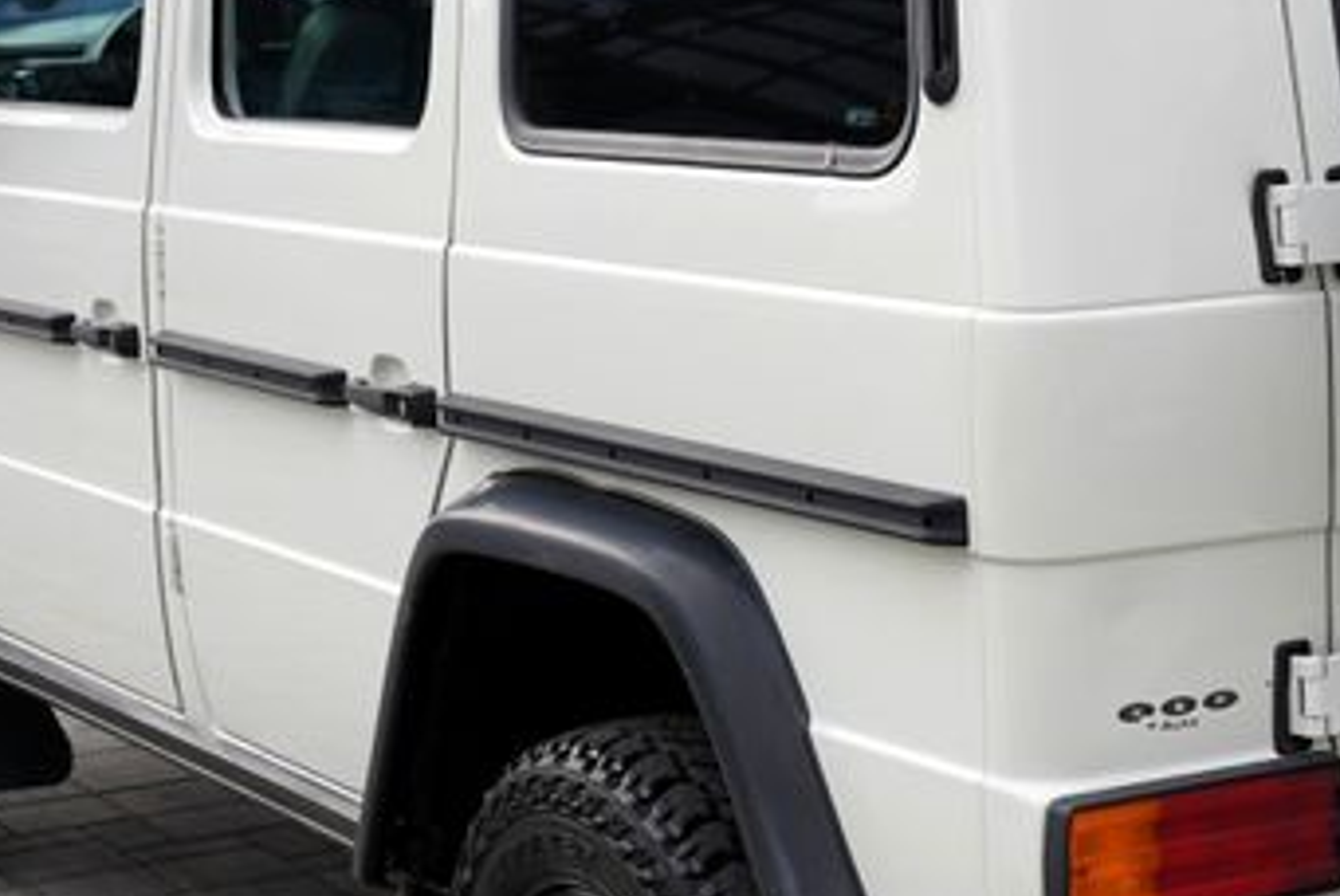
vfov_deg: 14.7
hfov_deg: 21.6
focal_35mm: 93
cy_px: 375
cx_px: 1108
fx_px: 3465
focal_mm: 31
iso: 100
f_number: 6.3
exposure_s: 1/160
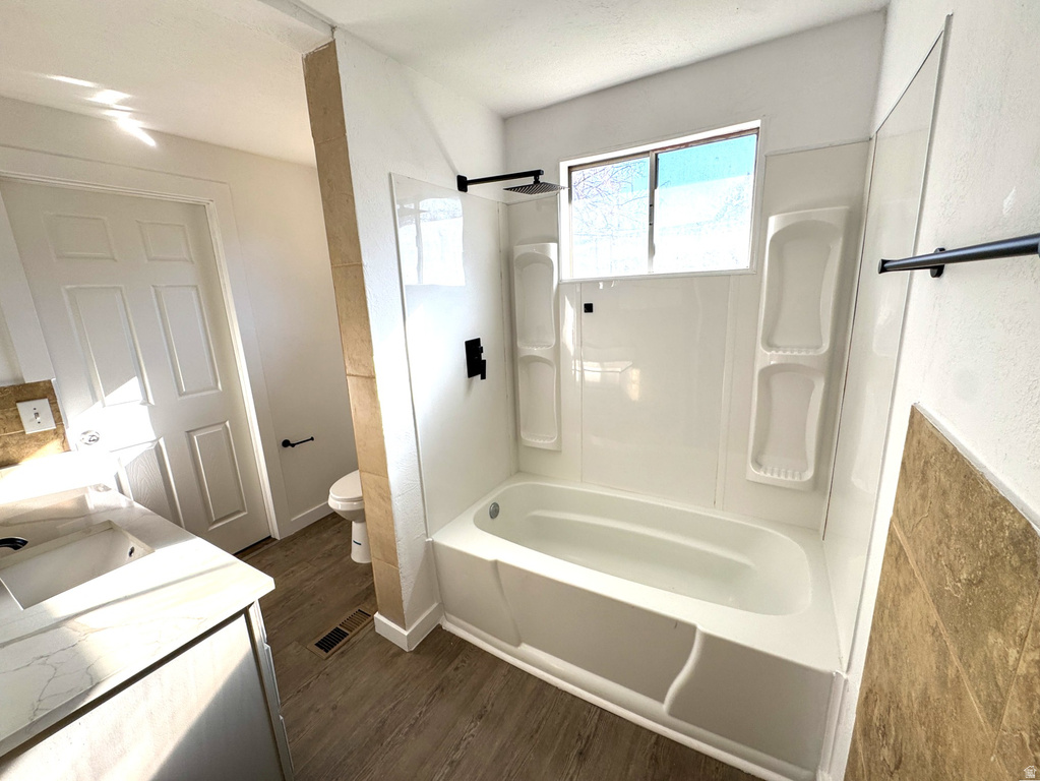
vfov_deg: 85.7
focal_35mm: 14
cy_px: 390
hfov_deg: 102.0
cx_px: 520
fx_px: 421
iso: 40
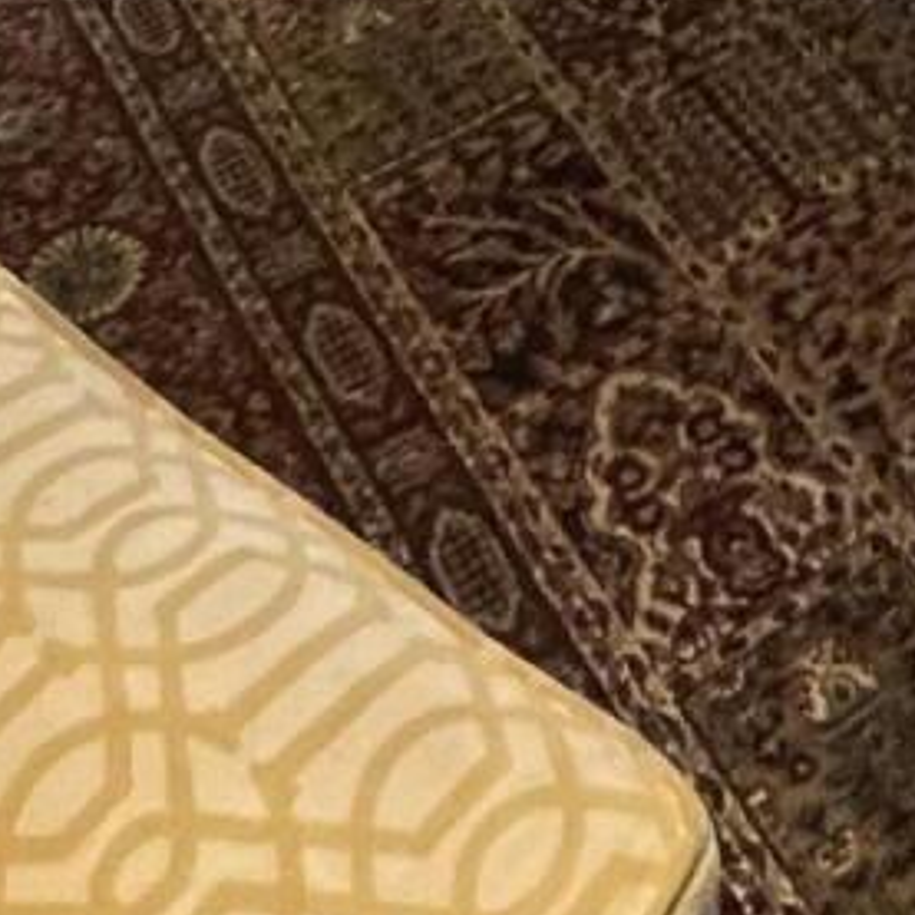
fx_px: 2482
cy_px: -1820
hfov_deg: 20.6
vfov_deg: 11.5
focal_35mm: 83
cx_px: 766
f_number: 1.8
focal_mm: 1.57
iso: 500
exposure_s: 1/60
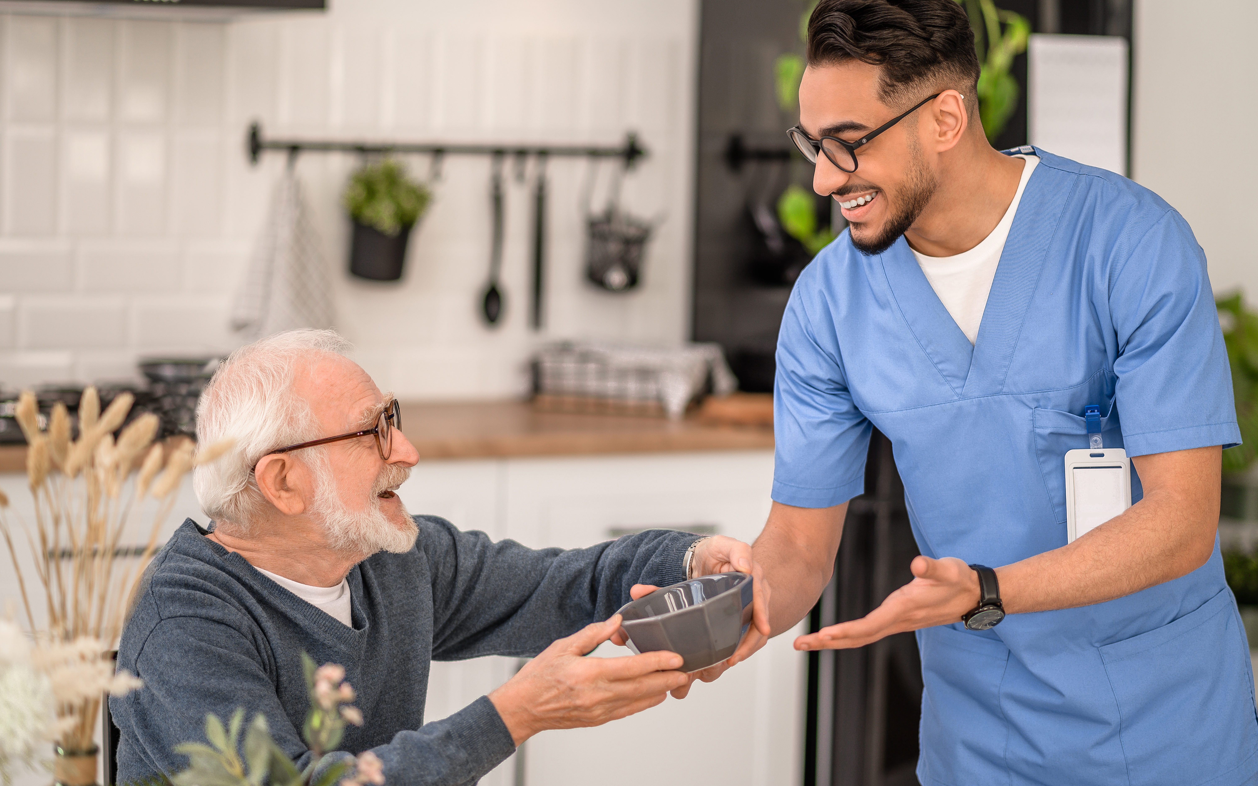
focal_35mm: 87
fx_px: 2983
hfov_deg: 23.8
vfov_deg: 15.0
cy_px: 386
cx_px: 631
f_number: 2.2
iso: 100
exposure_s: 1/400
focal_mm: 85
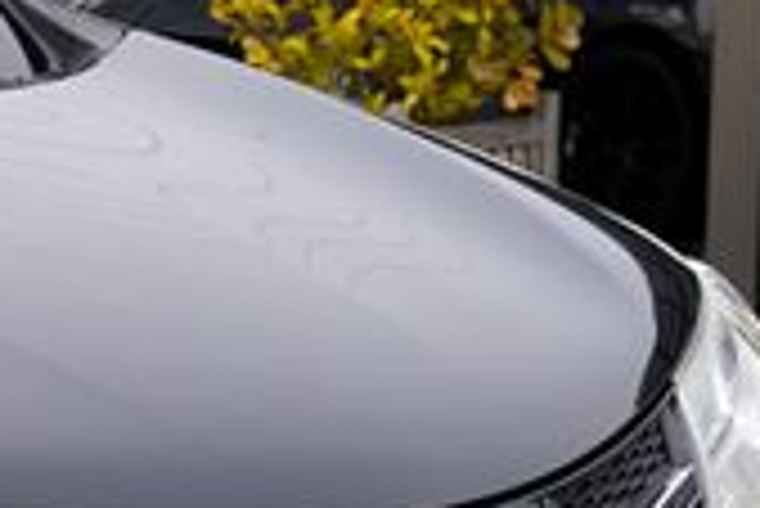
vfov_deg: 7.5
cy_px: 479
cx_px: -526
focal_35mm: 182
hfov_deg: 10.7
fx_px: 3845
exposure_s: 1/80
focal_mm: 30
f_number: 4.5
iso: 100
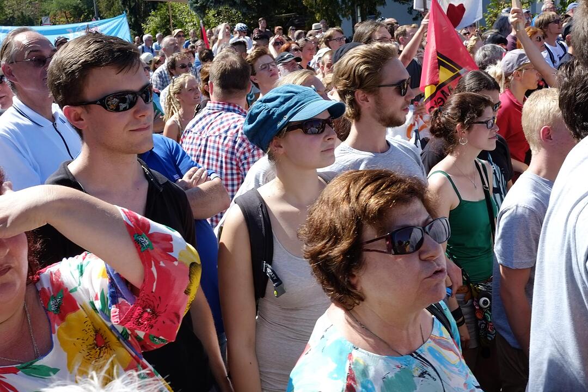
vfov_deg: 32.6
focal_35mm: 41
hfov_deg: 47.4
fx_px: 670
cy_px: 196
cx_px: 294
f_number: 11
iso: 200
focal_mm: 27
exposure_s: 1/85
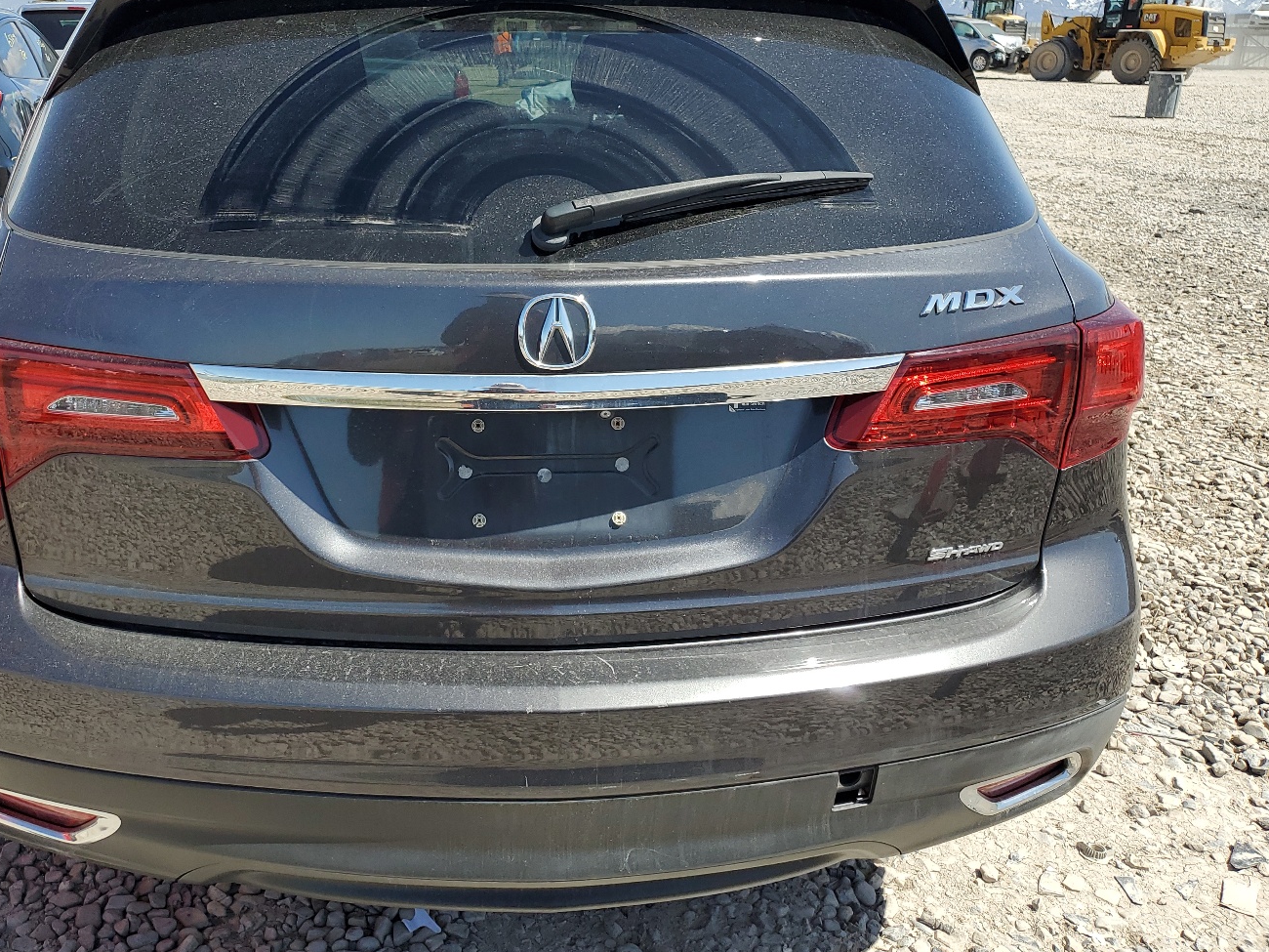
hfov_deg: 56.3
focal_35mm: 32
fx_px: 1173
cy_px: 406
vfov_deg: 44.0
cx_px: 497
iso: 50
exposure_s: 1/2500
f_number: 1.5
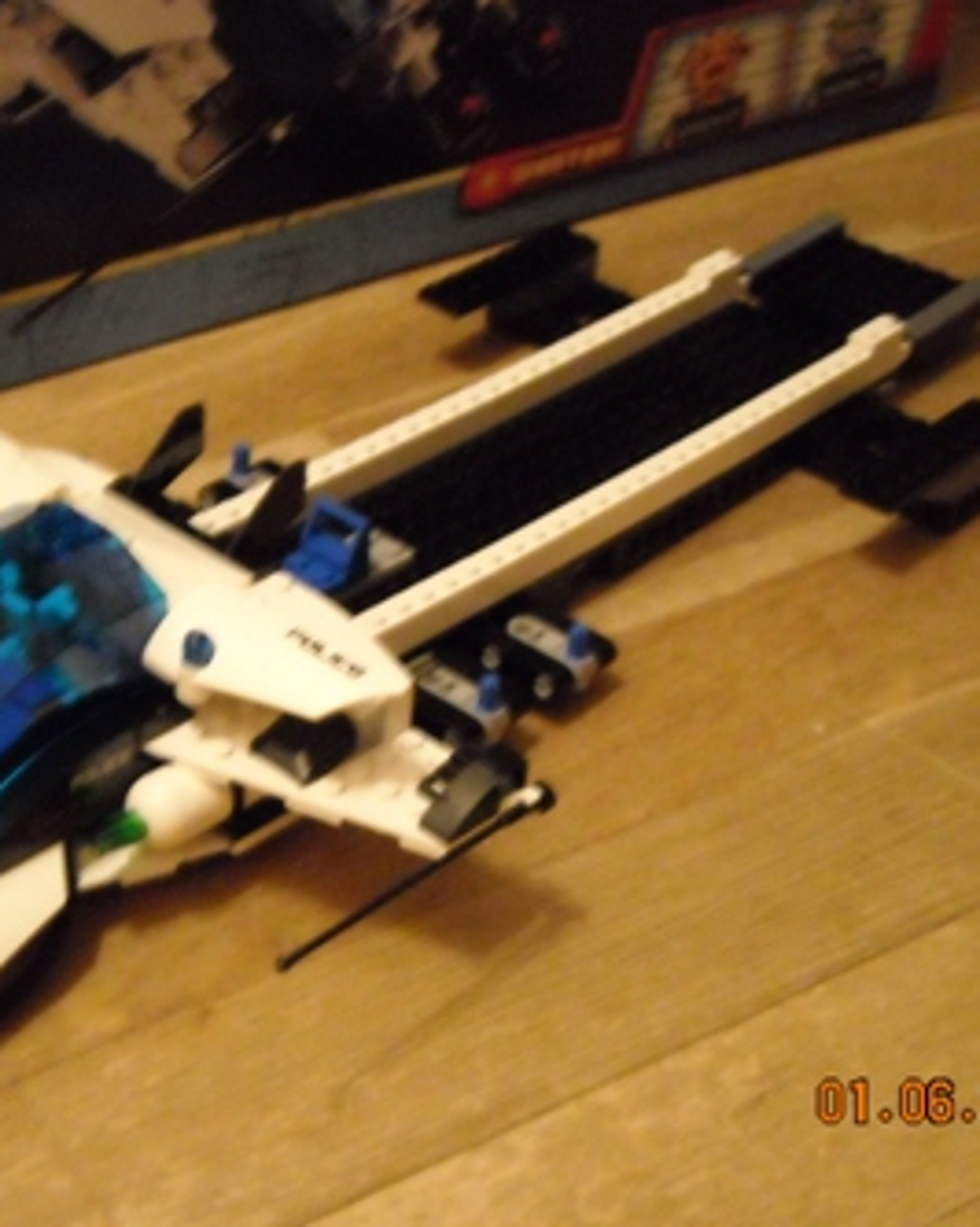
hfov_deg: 21.5
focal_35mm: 71
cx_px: 335
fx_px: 2576
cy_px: 612
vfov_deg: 26.8
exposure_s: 1/2
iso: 800
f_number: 3.3
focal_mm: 8.85
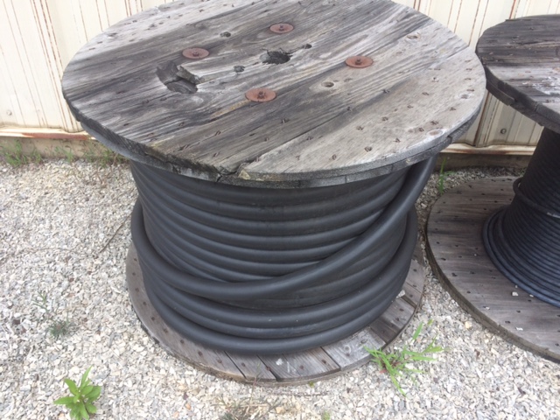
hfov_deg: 61.7
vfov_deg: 48.2
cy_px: 210
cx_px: 280
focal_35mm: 29
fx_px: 469
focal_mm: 4.15
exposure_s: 1/651
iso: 32
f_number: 2.2
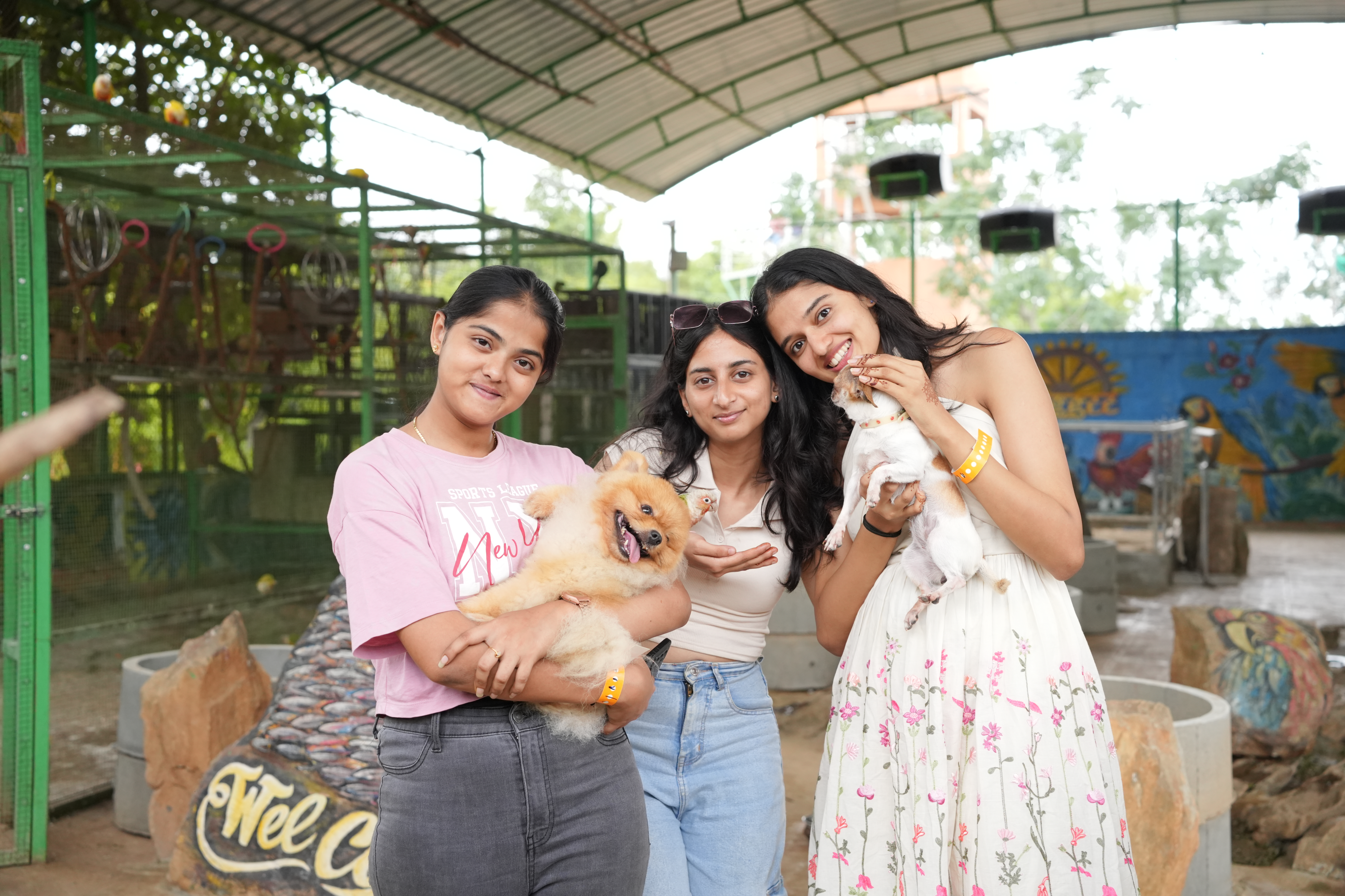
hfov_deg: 39.6
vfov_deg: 27.0
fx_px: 1868
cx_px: 672
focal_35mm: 50
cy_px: 448
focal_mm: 50
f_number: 4
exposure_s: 1/500
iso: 2000
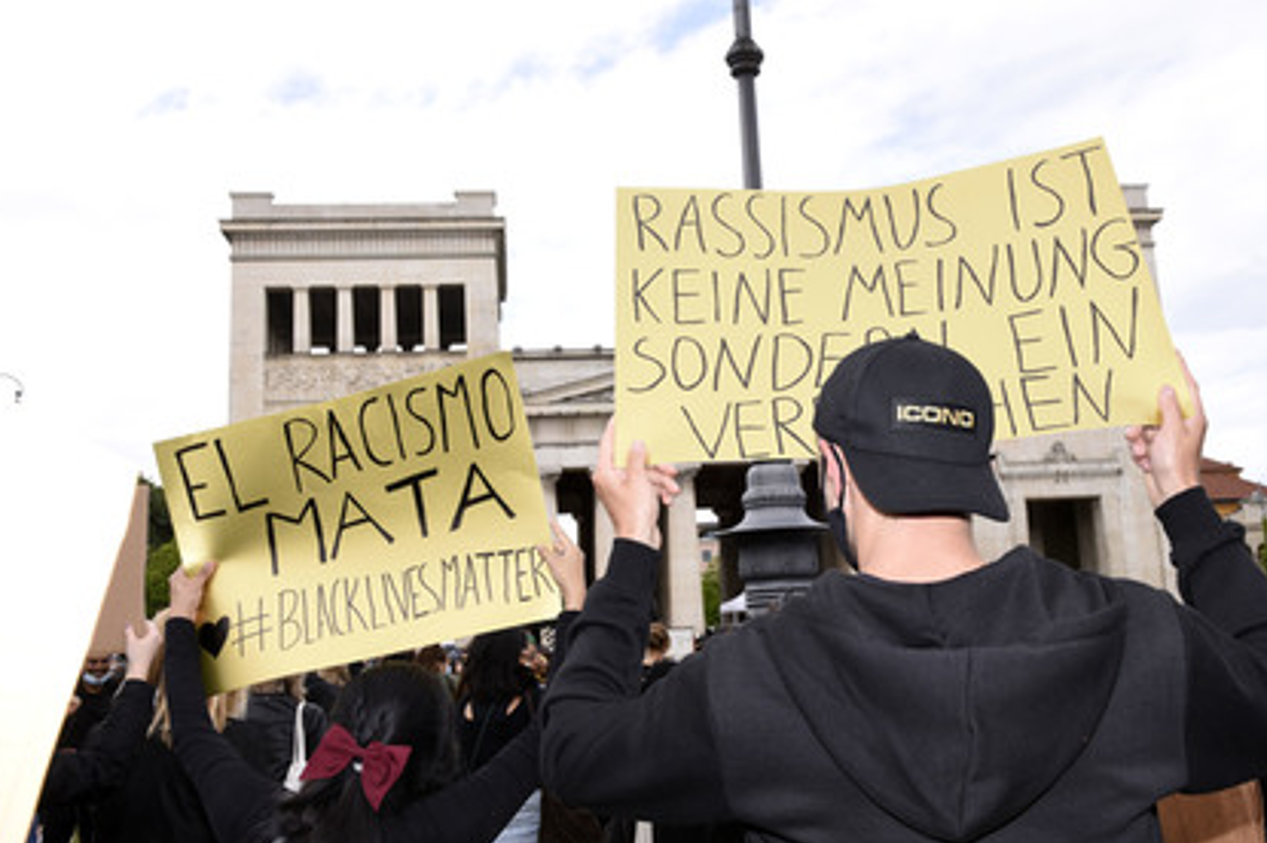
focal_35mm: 38
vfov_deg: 35.0
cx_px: 667
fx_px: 1336
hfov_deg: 50.7
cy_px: 434
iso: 320
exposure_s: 1/160
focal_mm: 35
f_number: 11
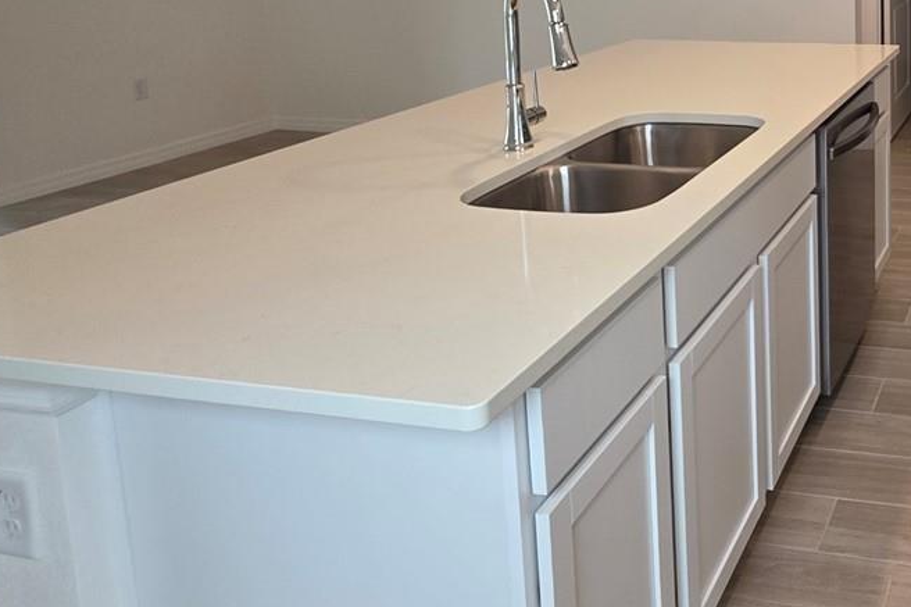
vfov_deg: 36.5
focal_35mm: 33
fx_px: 835
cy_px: 21
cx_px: 892
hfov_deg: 48.2
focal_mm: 2.2
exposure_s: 1/120
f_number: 1.9
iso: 80
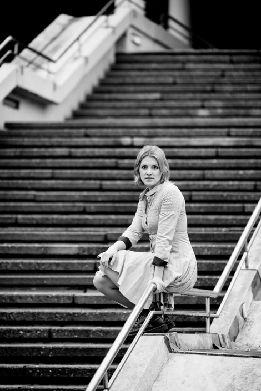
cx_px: 130
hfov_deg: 6.9
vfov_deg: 10.3
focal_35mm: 200
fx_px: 2175
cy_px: 196
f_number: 3.2
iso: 800
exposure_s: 1/160
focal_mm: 200
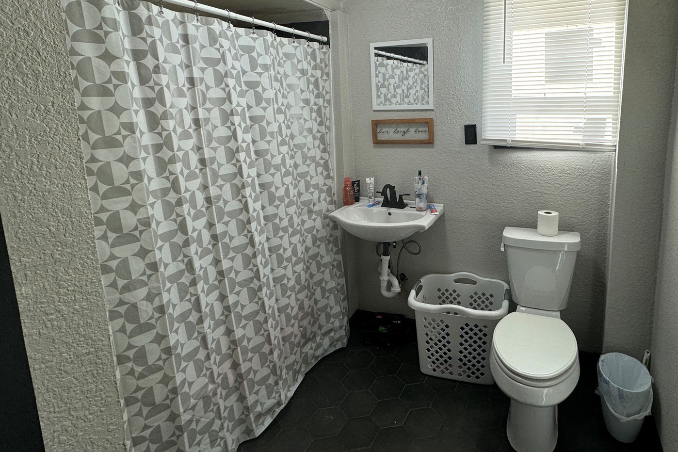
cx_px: 423
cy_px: 172
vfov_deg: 61.2
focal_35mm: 20
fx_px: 377
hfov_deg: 82.4
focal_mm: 2.22
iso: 160
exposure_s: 1/120
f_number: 2.2
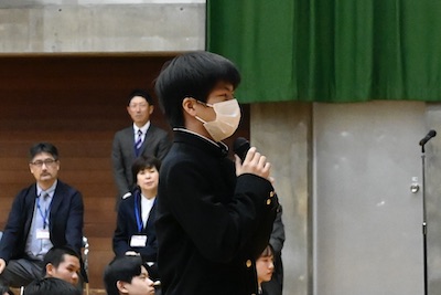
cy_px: 148
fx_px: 1287
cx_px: 220
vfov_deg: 13.1
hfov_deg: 19.4
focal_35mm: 105
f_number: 9
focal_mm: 70
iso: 12800
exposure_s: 1/125
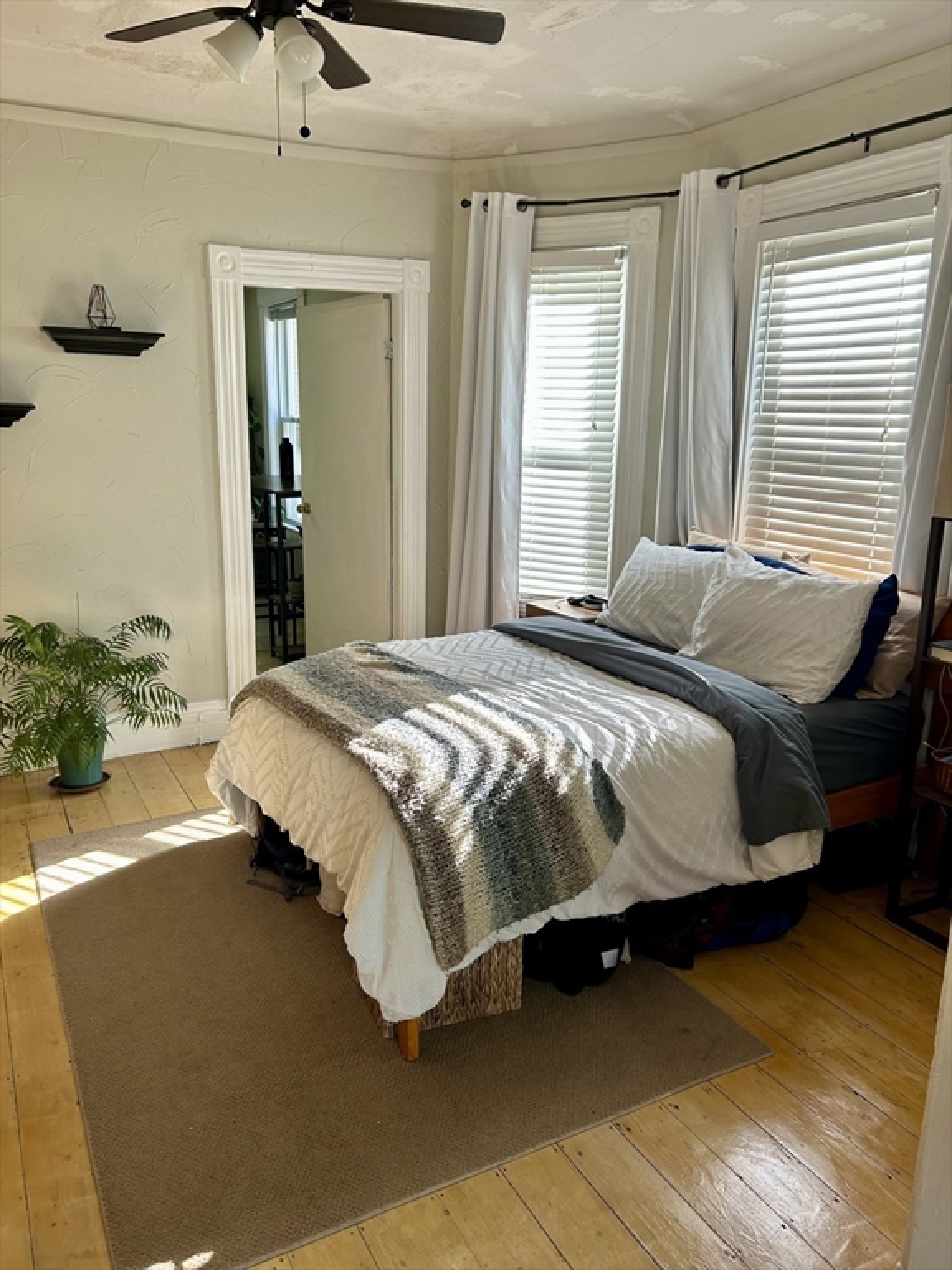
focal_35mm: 26
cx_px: 476
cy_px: 635
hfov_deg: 53.1
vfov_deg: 67.3
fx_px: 953
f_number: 1.5
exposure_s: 1/121
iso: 50
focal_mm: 5.7
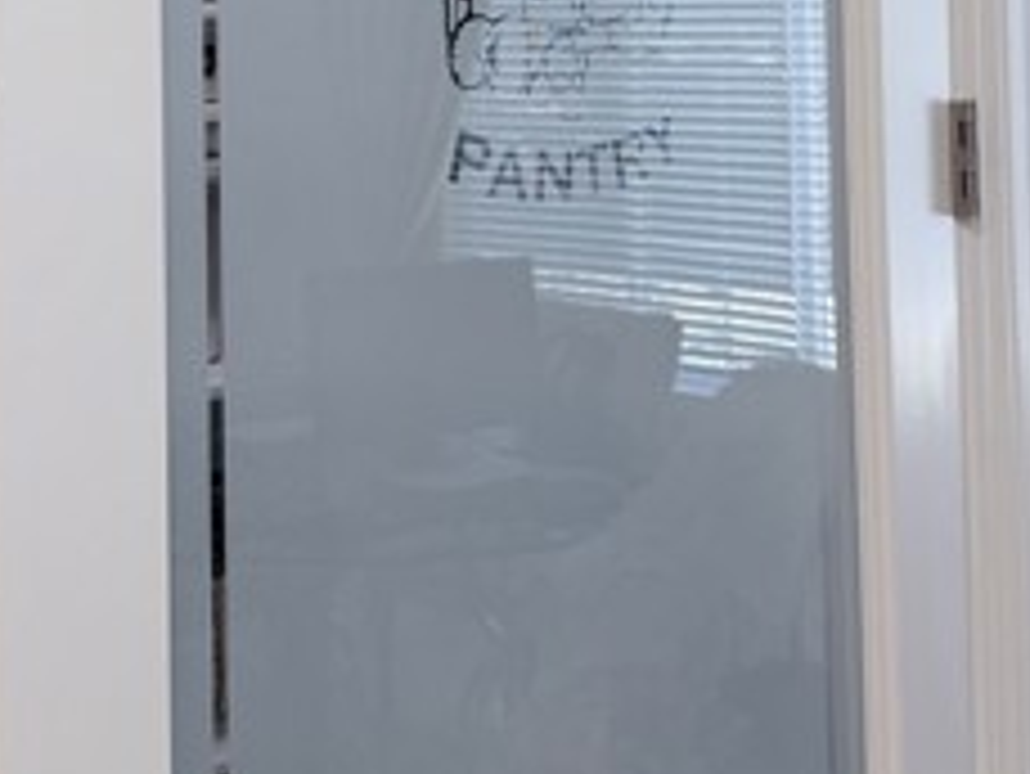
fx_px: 1995
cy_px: -22
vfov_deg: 21.1
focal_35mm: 67
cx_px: 400
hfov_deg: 28.9
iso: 160
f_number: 1.78
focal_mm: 6.76
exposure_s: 1/120
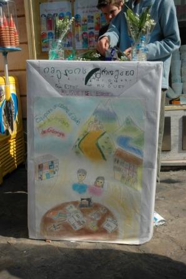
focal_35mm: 40
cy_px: 140
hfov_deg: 33.0
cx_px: 93
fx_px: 314
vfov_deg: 48.0
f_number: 9
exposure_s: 1/320
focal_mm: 27
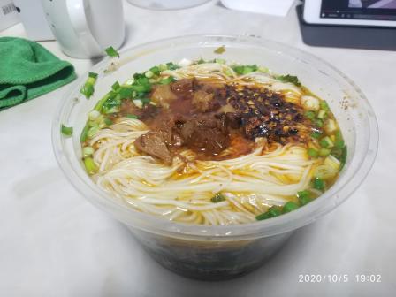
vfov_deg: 44.2
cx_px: 198
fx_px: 366
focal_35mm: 32
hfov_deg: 56.8
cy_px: 148
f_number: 2
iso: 601
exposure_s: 1/17
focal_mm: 4.5
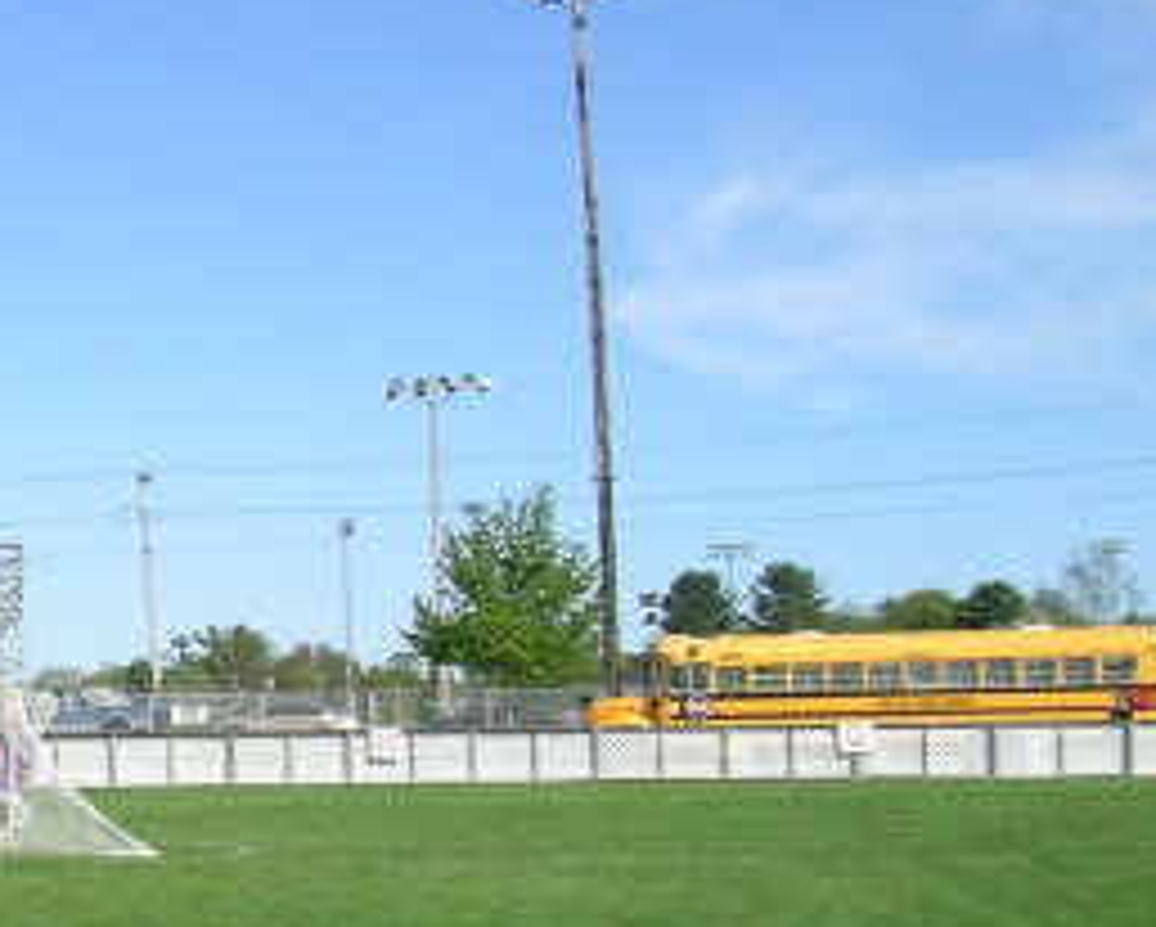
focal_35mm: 85
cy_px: 644
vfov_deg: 18.0
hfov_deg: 20.3
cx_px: -409
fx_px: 2910
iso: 50
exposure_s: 1/282
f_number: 6.3
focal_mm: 5.8
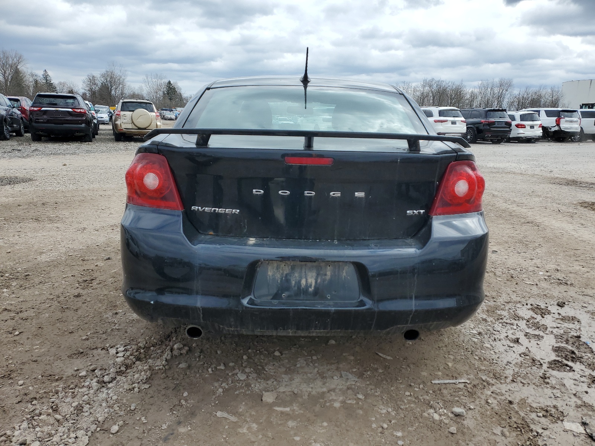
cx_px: 298
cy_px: 223
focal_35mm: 26
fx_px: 447
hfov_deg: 67.3
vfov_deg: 53.1
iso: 50
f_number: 1.5
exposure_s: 1/2500
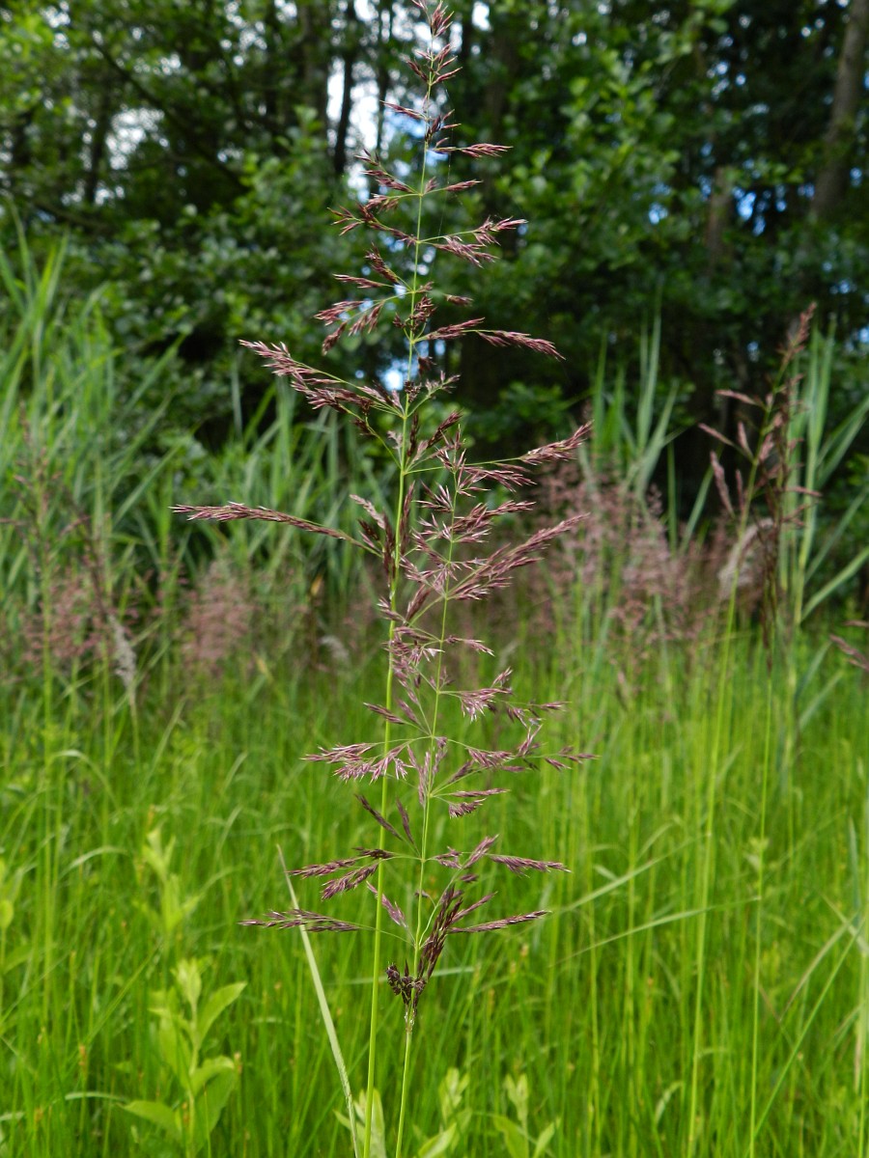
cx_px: 434
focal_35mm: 32
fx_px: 1071
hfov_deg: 44.2
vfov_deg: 56.8
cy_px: 579
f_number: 3.7
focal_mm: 5.6
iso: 160
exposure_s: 1/250
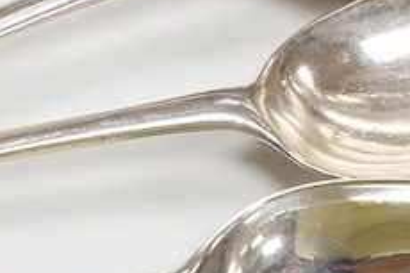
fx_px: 2504
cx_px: 47
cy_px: -64
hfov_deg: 9.3
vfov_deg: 6.2
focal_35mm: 220
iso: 2500
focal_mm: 30
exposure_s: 1/160
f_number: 14
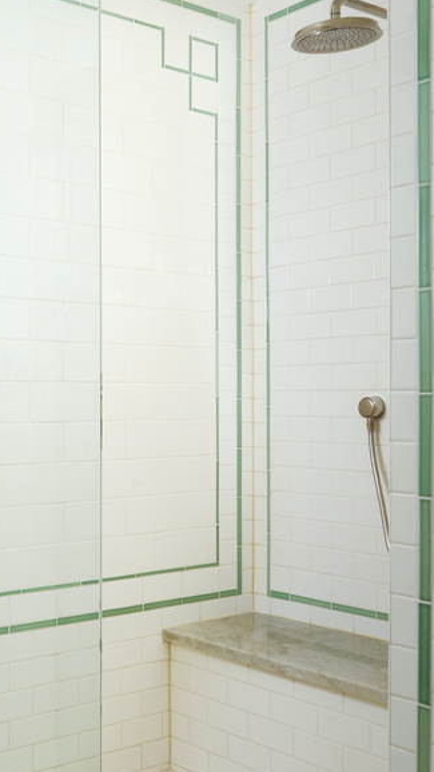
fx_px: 962
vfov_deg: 43.7
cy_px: 409
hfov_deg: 24.6
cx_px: 39
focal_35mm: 47
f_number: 13
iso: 250
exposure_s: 1/200
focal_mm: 24
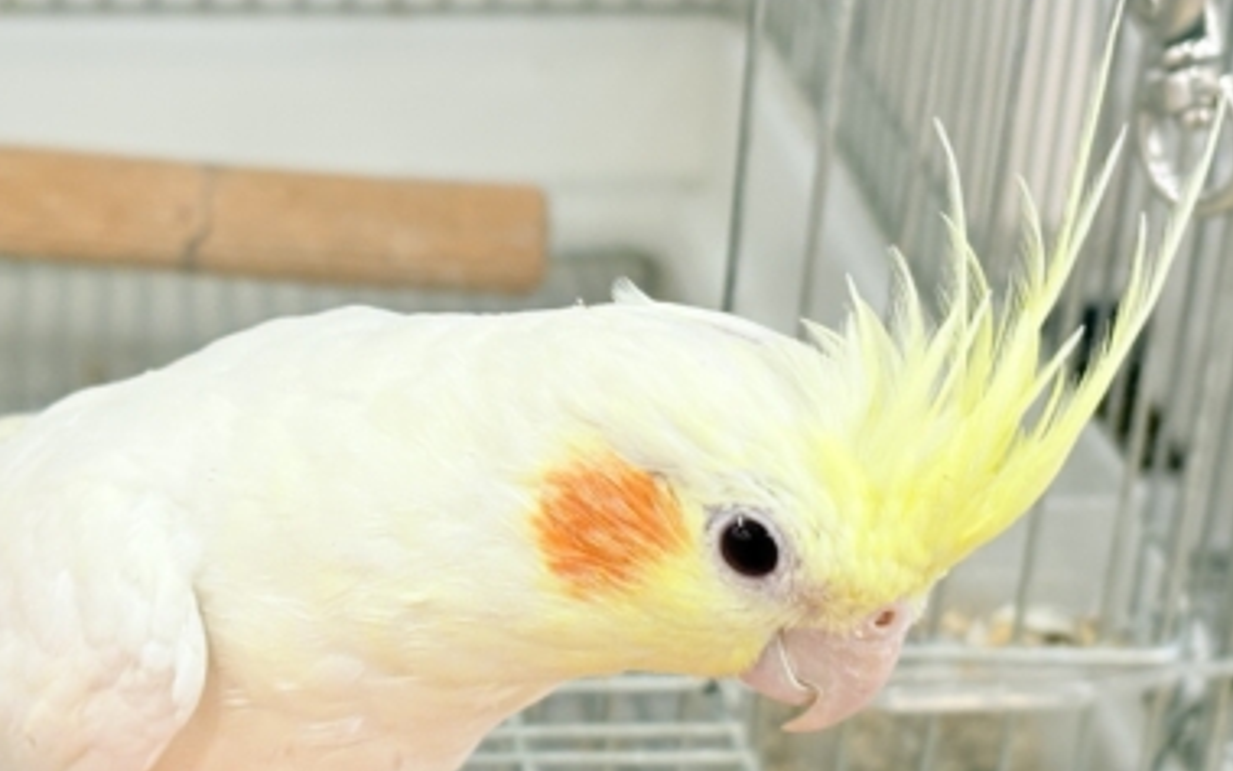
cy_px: 569
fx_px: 3126
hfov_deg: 22.2
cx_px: 368
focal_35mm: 93
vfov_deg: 14.0
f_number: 1.6
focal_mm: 5.96
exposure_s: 1/50
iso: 64
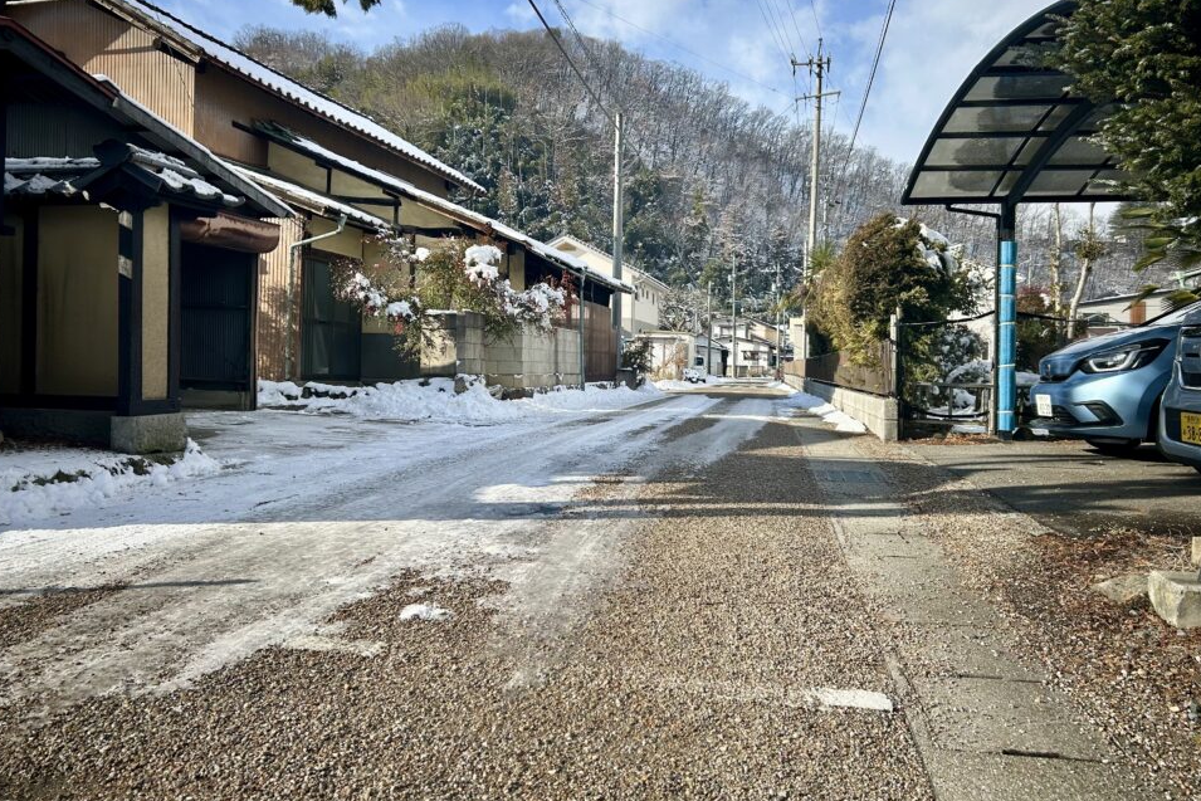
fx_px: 968
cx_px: 607
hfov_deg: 63.6
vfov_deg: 44.9
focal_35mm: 29
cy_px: 365
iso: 50
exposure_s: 1/3077
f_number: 1.5
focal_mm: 5.7
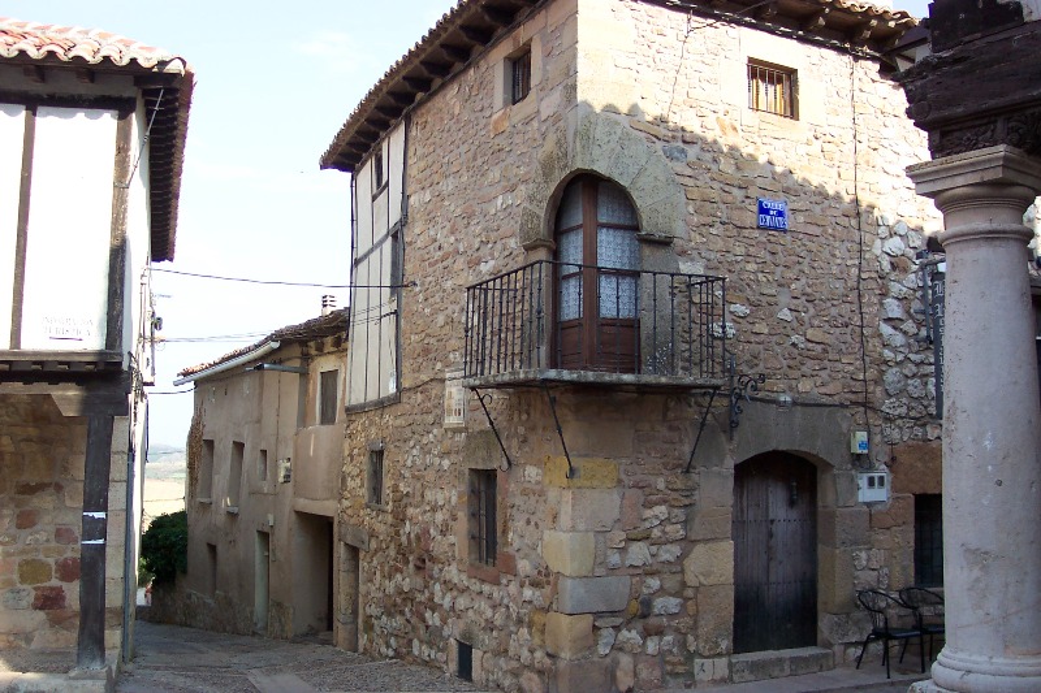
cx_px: 520
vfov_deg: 35.0
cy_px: 346
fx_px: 1099
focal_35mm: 38
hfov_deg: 50.7
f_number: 2.8
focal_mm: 8
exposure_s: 1/700
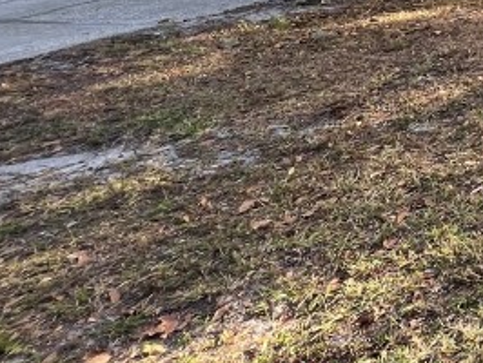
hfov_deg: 23.6
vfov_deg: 25.3
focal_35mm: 50
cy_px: -105
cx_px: 826
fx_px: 698
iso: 32
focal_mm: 1.57
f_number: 1.8
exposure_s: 1/105
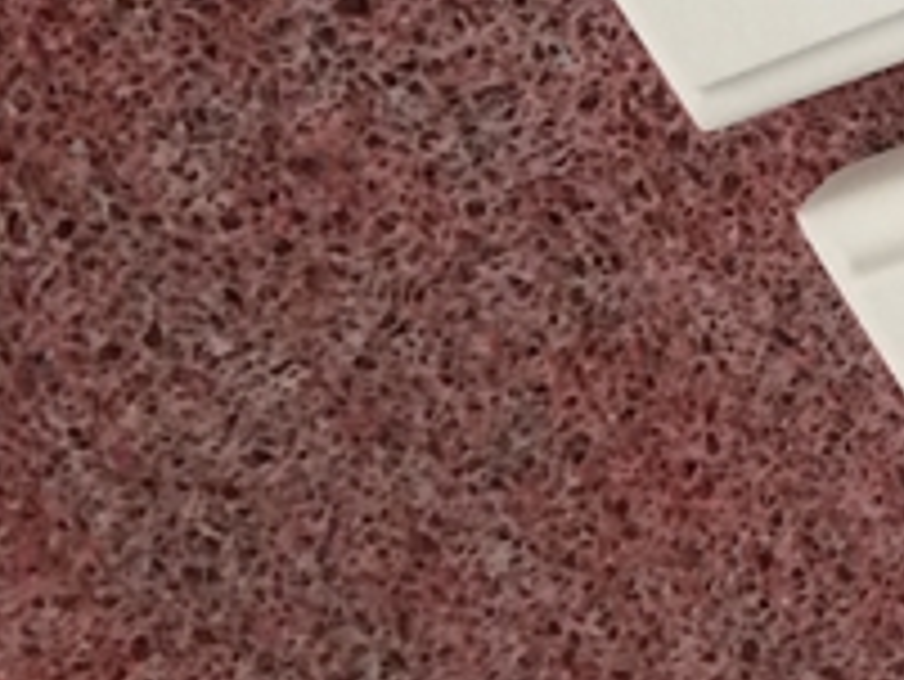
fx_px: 3763
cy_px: -351
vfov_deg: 10.0
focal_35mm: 144
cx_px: 2190
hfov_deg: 11.3
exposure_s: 1/33
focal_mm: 4.15
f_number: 2.2
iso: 64
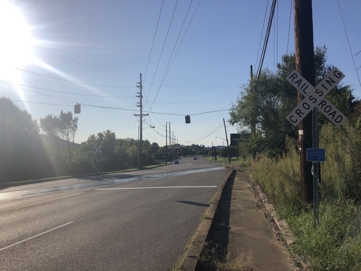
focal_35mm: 28
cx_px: 180
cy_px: 136
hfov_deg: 63.4
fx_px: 292
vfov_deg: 49.7
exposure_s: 1/4808
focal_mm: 3.99
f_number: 1.8
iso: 20
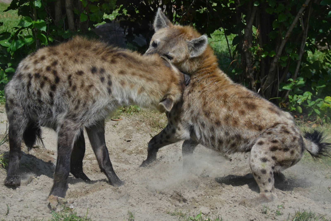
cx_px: 166
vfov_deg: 12.7
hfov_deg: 18.9
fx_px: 993
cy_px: 110
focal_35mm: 108
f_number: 5.6
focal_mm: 72
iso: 400
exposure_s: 1/1600
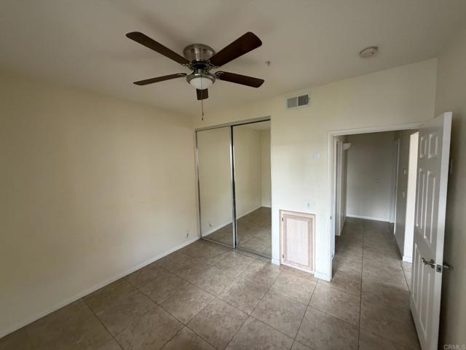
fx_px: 188
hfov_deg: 102.1
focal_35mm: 14
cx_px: 233
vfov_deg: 85.7
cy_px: 175
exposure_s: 1/84
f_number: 2.2
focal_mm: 2.22
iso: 320
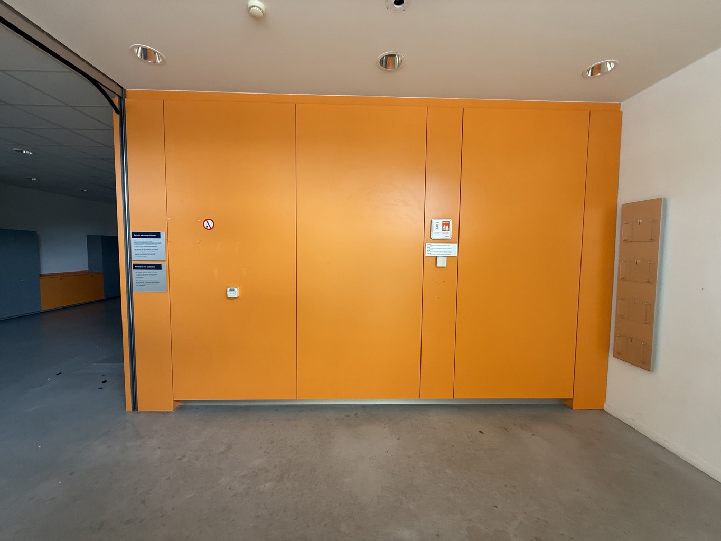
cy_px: 270
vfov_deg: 85.7
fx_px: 292
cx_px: 360
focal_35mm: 14
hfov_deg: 102.1
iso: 100
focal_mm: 2.22
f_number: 2.2
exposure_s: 1/99
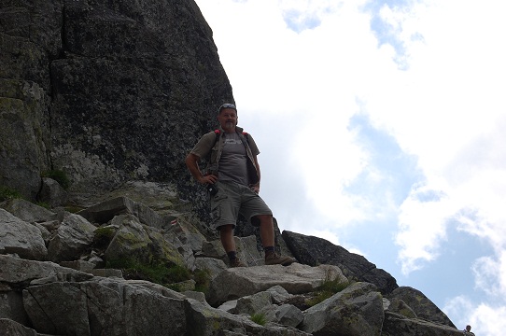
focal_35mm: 82
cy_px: 168
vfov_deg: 16.5
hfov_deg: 24.6
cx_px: 253
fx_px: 1158
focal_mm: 55
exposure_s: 1/400
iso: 200
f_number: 11
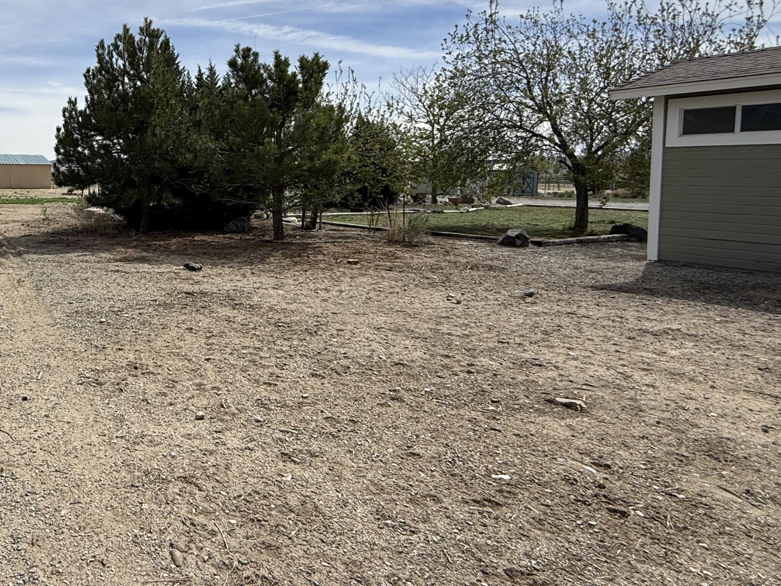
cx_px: 75
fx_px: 587
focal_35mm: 26
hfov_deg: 57.6
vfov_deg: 52.1
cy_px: 197
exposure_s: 1/3289
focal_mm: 2.22
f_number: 2.2
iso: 50
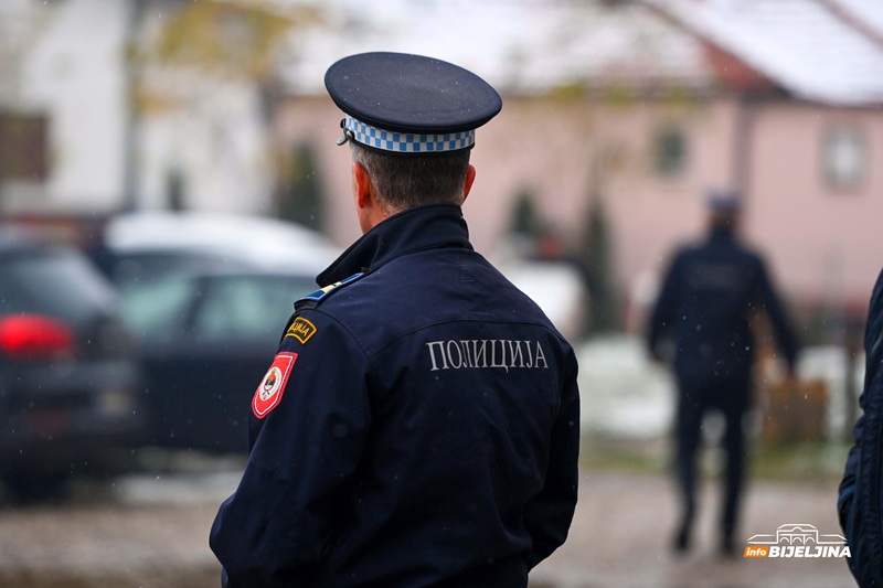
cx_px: 442
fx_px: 4169
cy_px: 294
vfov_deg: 8.1
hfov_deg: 12.1
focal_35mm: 170
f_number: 2.8
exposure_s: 1/400
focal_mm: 170
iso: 500
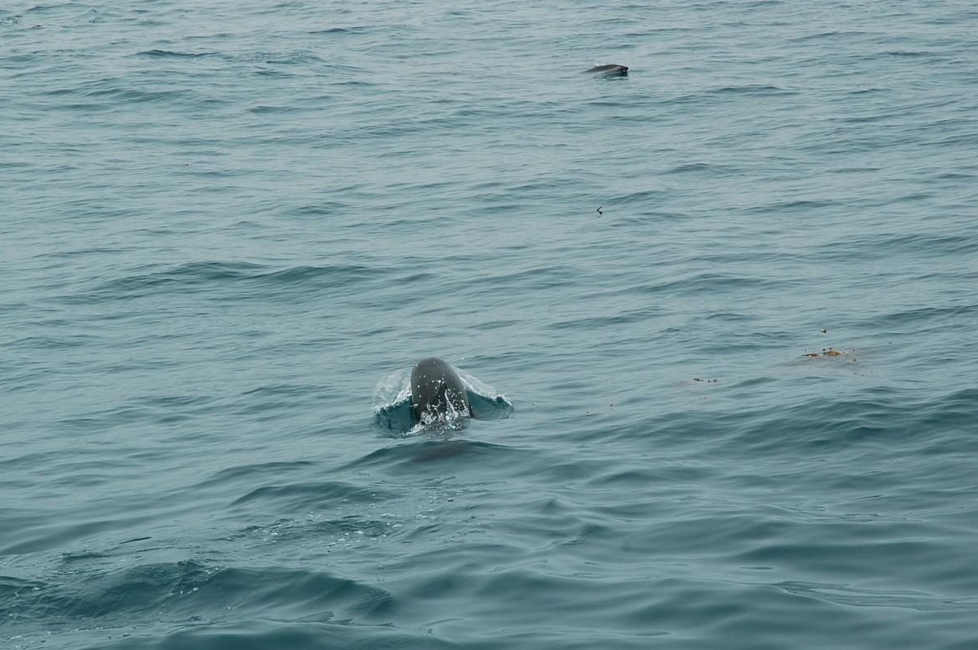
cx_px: 427
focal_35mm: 133
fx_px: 3610
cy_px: 316
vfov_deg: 10.3
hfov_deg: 15.4
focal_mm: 70
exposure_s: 1/400
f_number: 11
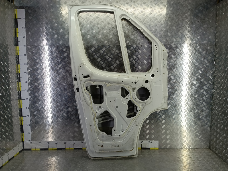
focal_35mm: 23
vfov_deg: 58.9
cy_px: 86
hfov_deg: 73.9
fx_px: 151
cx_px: 114
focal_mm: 4.11
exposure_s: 1/100
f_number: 1.6
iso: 111
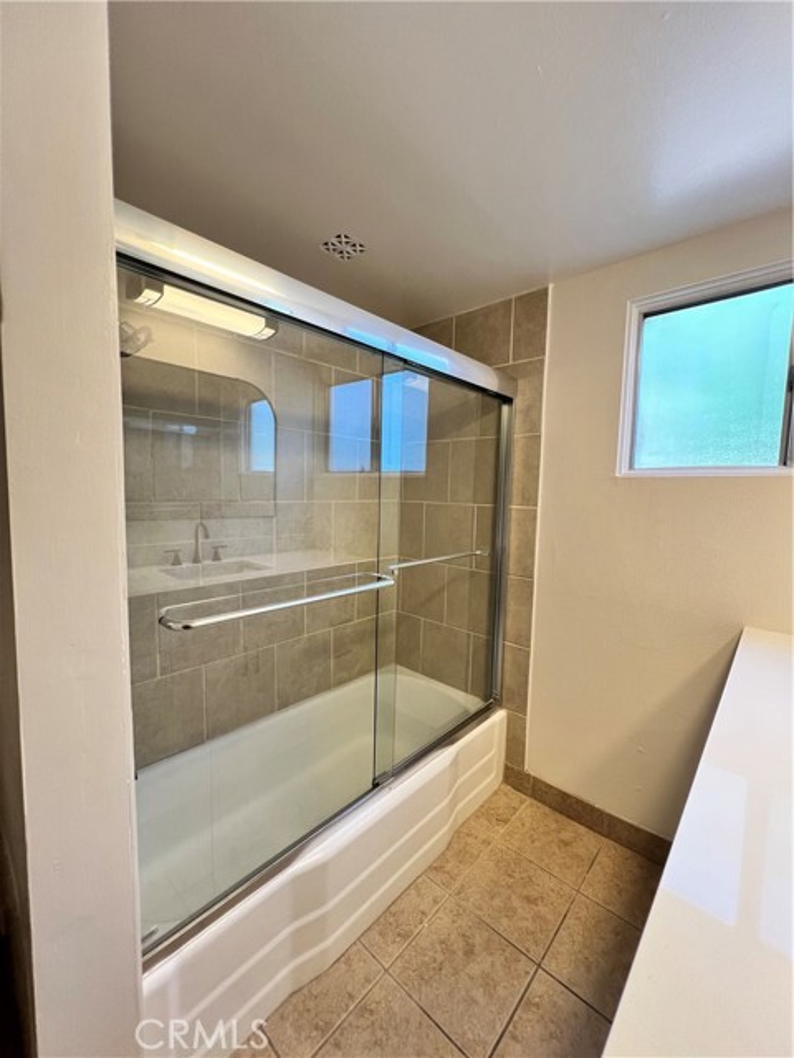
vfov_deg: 106.2
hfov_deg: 89.9
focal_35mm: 13
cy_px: 529
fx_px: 398
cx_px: 397
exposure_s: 1/120
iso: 250
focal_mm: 1.57
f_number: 1.8
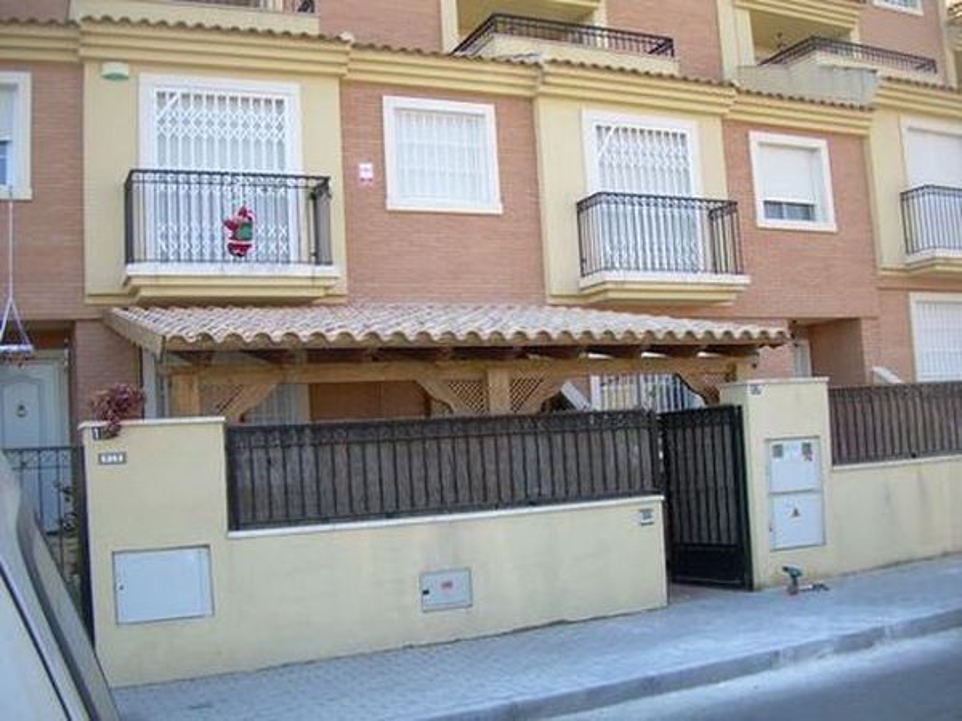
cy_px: 360
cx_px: 481
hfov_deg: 49.0
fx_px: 1056
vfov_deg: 37.7
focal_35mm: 38
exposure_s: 1/229
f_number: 2.8
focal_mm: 6.3
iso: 50
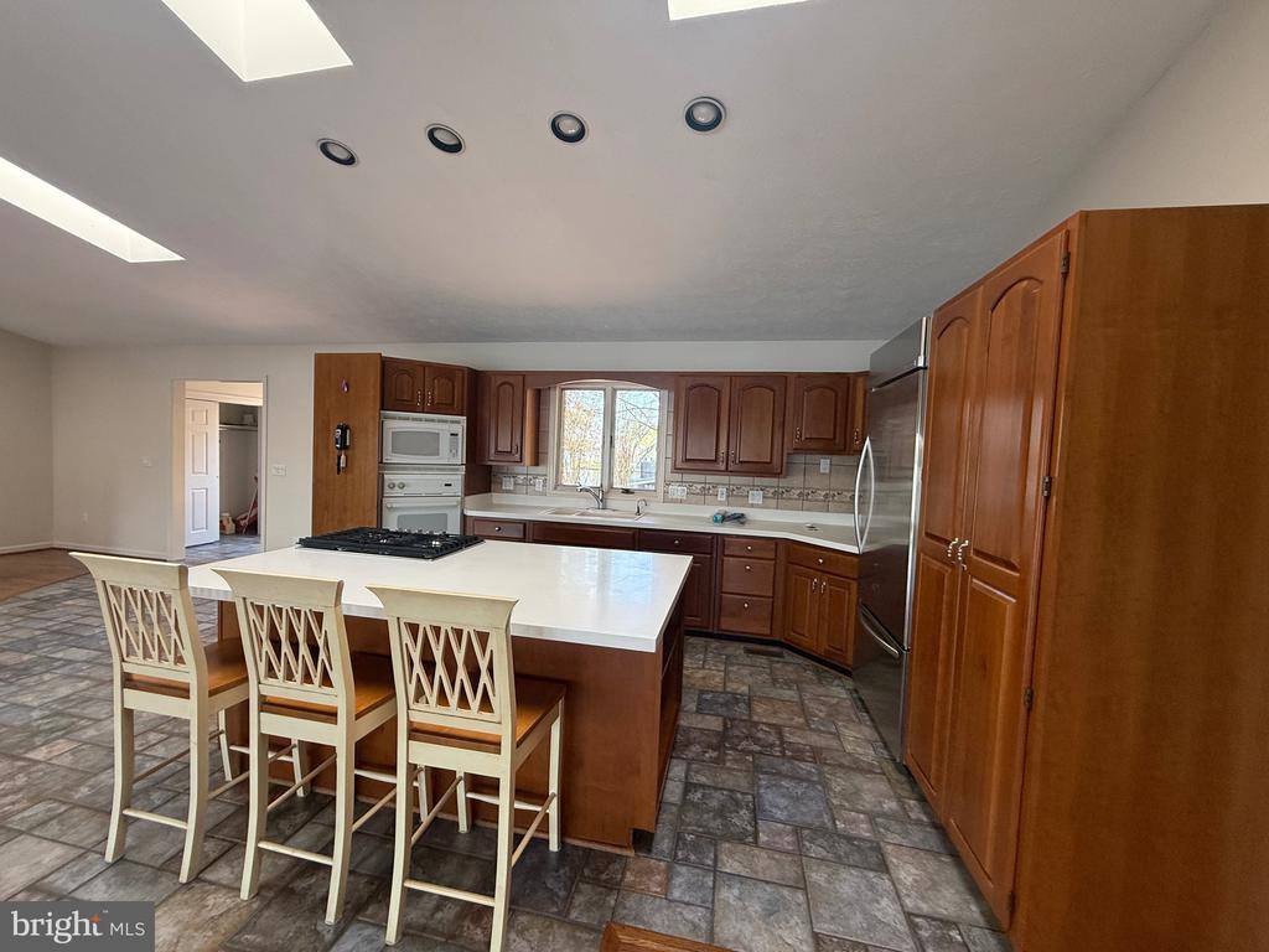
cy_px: 476
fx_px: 513
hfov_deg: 102.1
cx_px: 634
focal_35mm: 14
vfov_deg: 85.7
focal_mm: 2.22
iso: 125
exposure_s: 1/99
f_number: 2.2
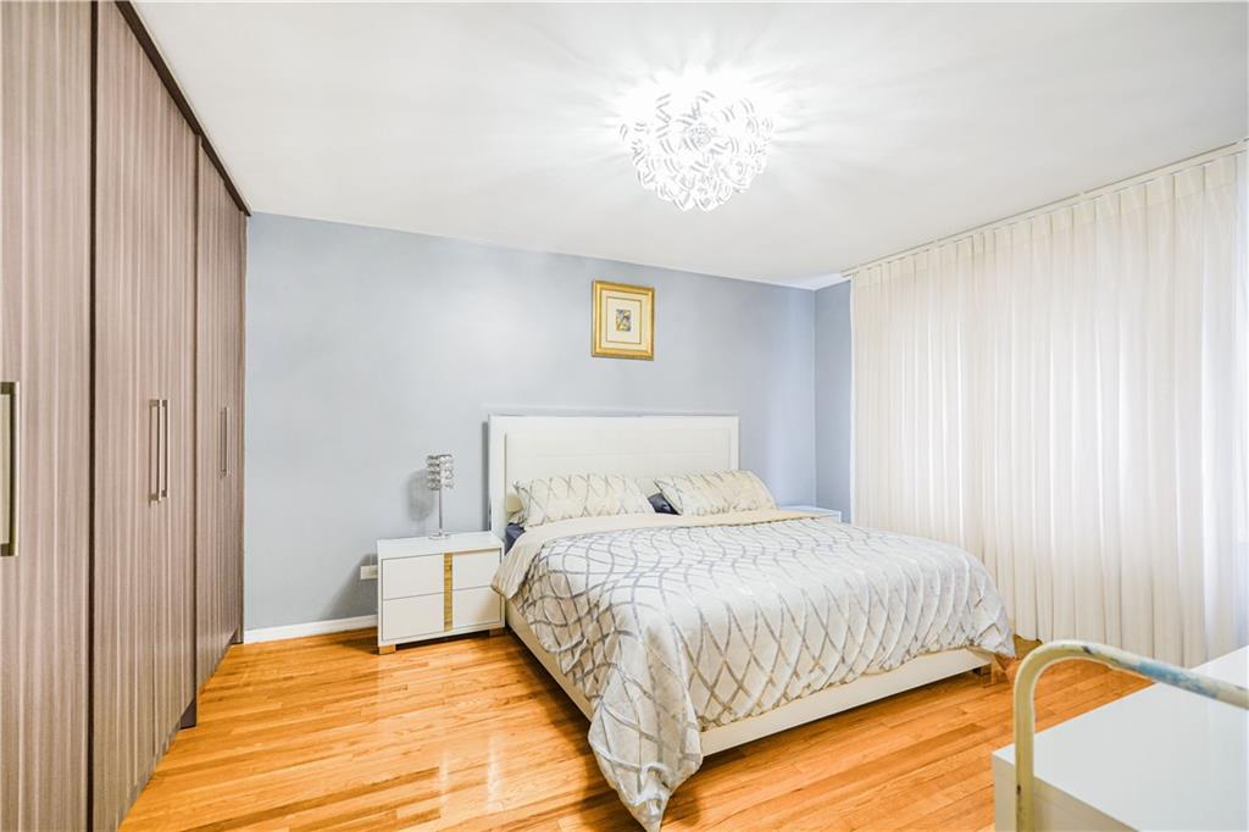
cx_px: 624
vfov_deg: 72.0
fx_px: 572
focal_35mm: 16
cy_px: 416
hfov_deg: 95.0
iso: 50
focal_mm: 16.5
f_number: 4
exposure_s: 1/15
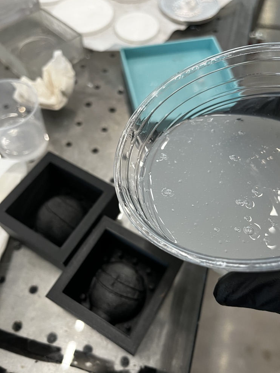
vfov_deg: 65.3
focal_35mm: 27
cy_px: 192
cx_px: 145
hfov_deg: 51.4
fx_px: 291
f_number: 1.6
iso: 80
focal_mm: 5.1
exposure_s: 1/60
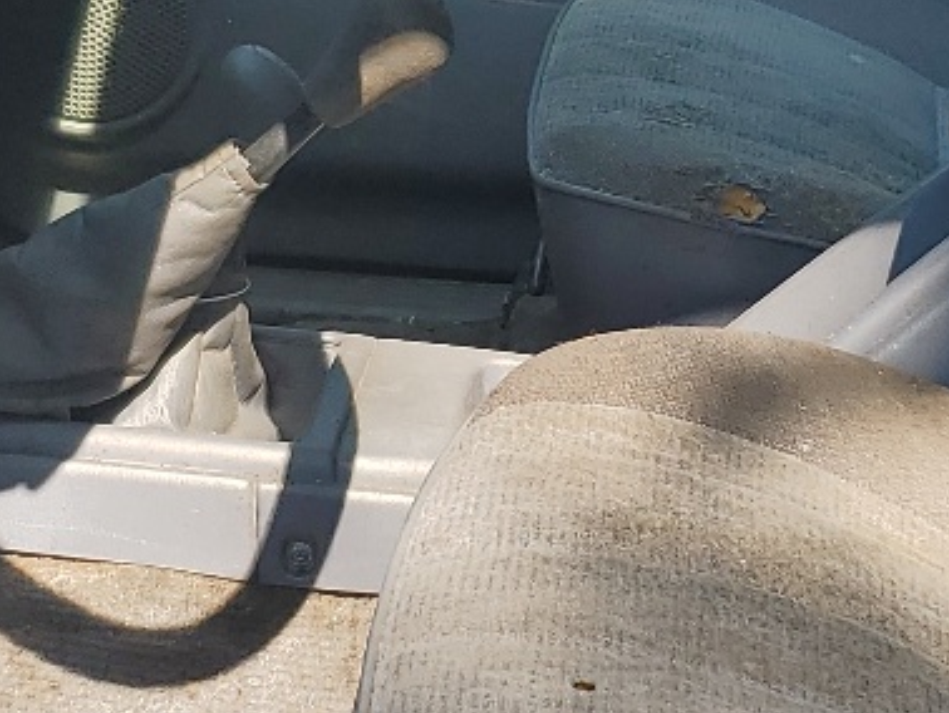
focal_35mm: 110
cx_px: 638
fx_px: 3018
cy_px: 216
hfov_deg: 17.8
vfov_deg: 13.4
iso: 50
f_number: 1.5
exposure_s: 1/556
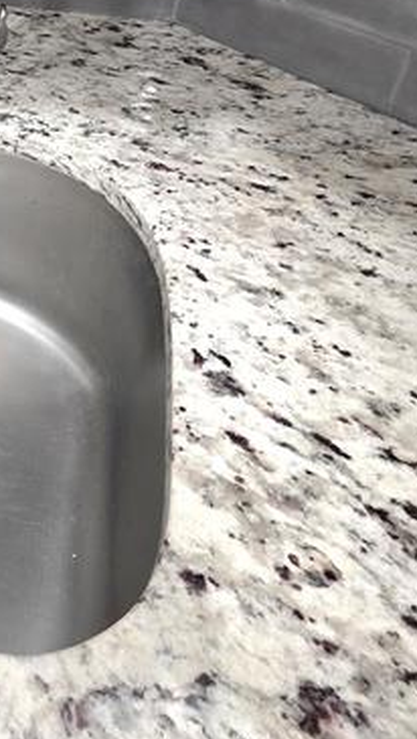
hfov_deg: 27.7
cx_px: -186
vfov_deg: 58.2
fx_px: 608
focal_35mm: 31
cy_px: 156
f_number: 1.9
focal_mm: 2.2
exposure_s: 1/120
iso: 320
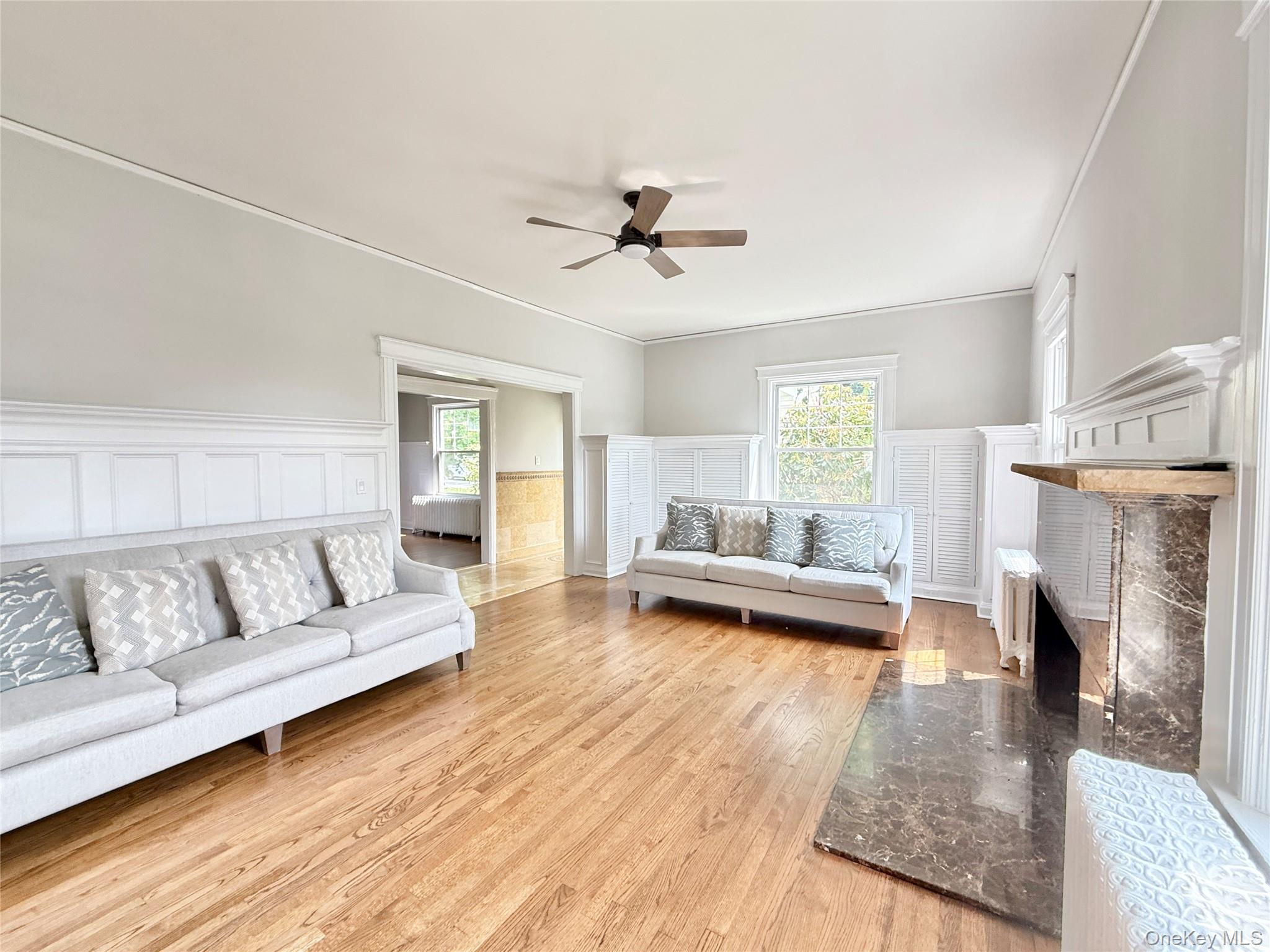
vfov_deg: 85.7
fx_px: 514
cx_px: 635
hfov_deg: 102.1
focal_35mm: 14
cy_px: 476
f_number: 2.2
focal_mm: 2.22
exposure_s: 1/99
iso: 200
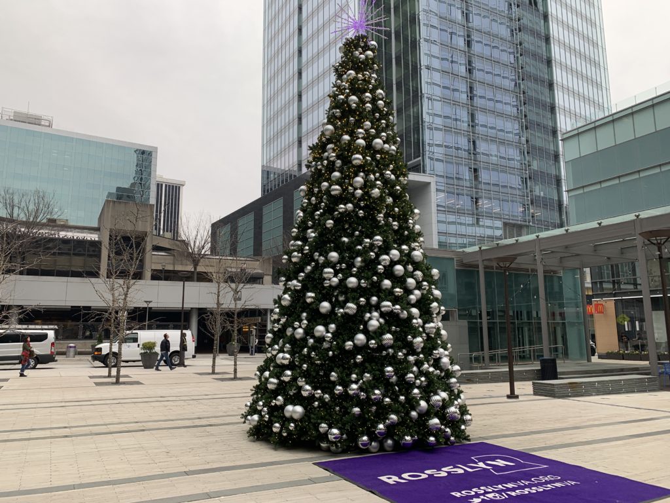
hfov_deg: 67.3
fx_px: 503
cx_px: 335
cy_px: 252
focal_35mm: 26
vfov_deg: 53.1
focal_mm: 4.25
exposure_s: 1/248
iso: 25
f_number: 1.8
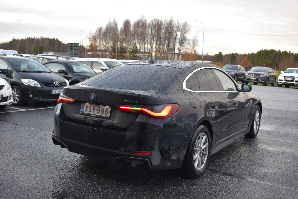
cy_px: 100
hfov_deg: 53.1
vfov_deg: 36.9
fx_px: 298
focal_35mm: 36
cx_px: 149
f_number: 5.6
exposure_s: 1/125
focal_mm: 24
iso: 400
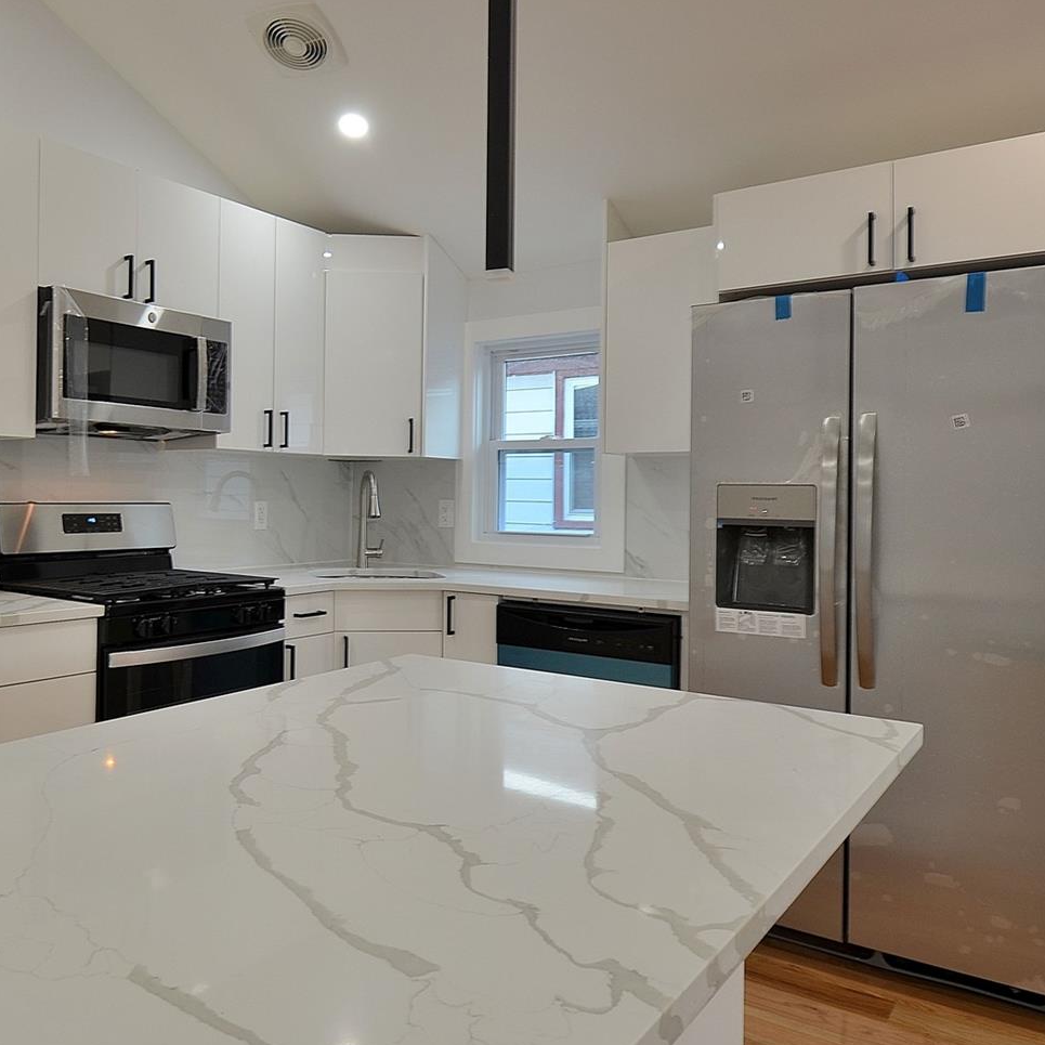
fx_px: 922
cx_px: 256
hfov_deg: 56.1
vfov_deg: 58.9
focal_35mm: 27
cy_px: 468
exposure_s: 1/6
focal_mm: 10
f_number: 6.3
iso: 100
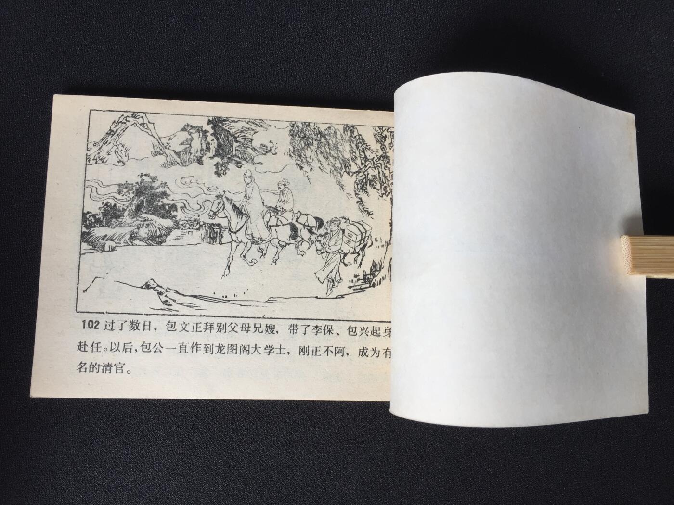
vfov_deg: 48.2
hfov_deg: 61.7
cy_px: 252
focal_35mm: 29
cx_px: 337
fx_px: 565
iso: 32
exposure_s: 1/100
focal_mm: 4.15
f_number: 2.2
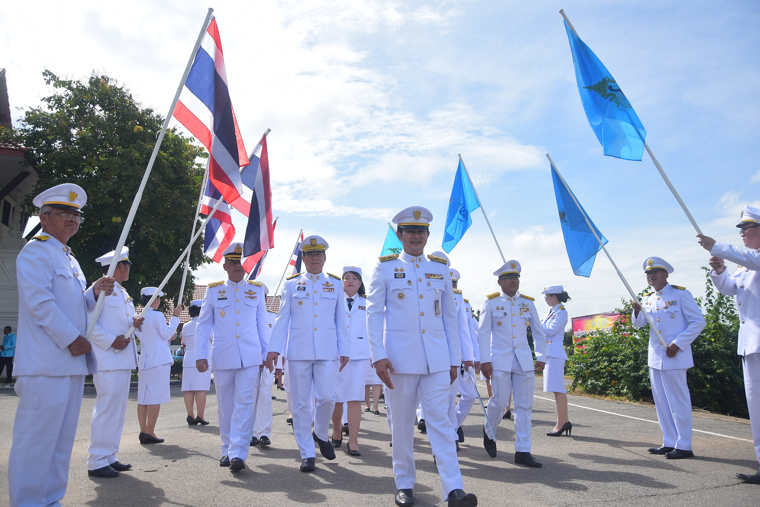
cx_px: 380
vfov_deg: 48.0
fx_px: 570
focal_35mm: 27
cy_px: 254
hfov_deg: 67.4
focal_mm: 18
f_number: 4.5
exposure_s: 1/800
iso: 100
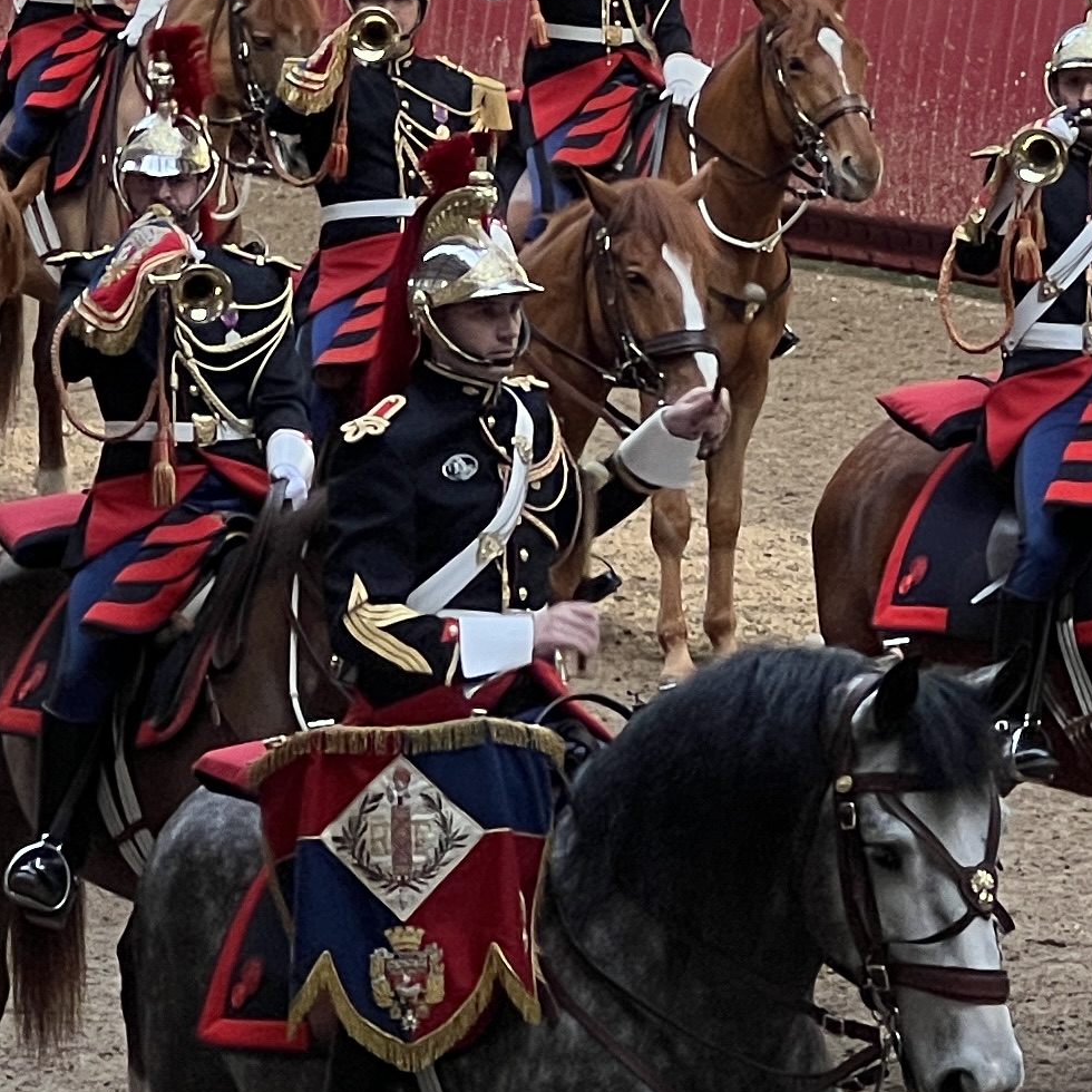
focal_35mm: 280
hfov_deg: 6.2
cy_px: 331
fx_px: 9993
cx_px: 1229
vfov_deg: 6.3
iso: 50
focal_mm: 9
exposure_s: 1/99
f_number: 2.8
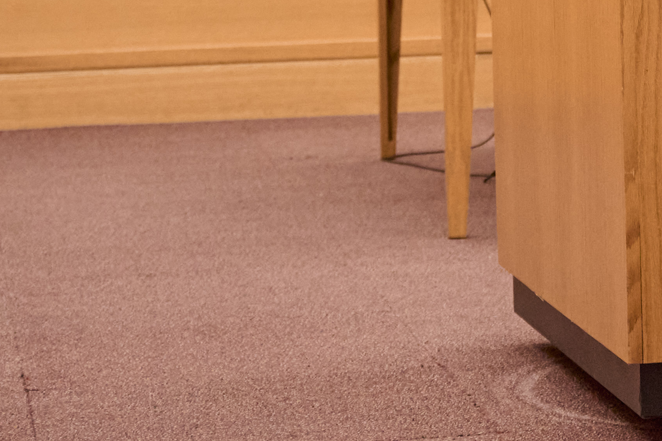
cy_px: -437
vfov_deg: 6.1
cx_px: 943
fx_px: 4064
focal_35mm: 221
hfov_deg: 9.1
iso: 1250
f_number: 3.2
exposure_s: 1/200
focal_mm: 46
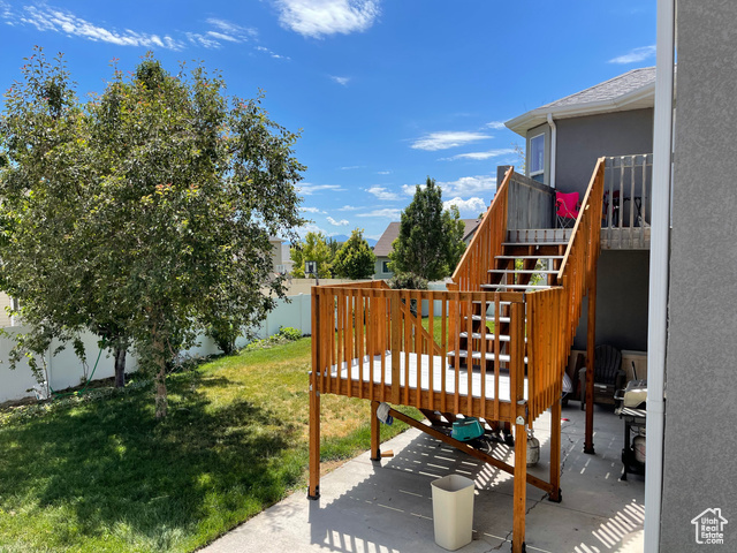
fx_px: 554
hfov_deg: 67.3
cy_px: 276
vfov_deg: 53.1
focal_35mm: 26
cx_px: 368
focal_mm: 5.1
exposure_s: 1/3003
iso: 32
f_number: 1.6
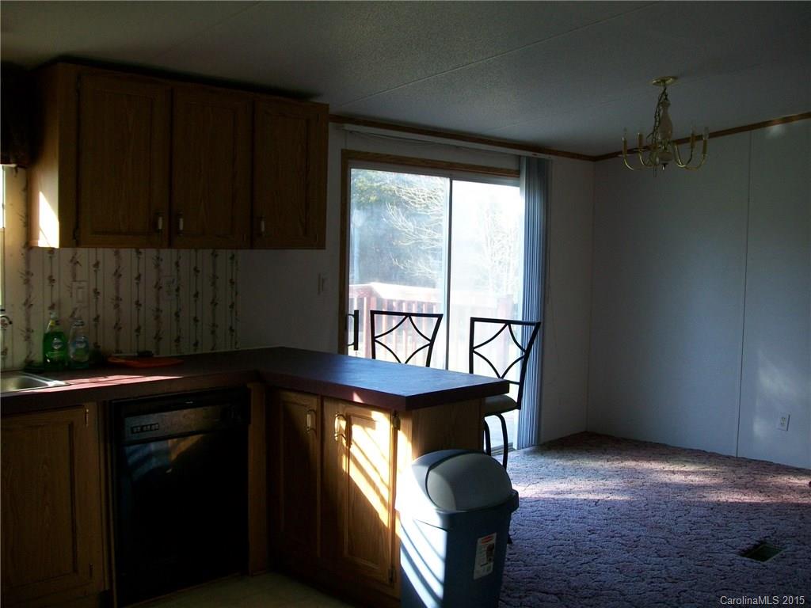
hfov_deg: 51.4
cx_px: 406
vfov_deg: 39.7
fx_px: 843
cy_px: 304
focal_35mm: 36
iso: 64
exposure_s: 1/60
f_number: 2.7
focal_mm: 6
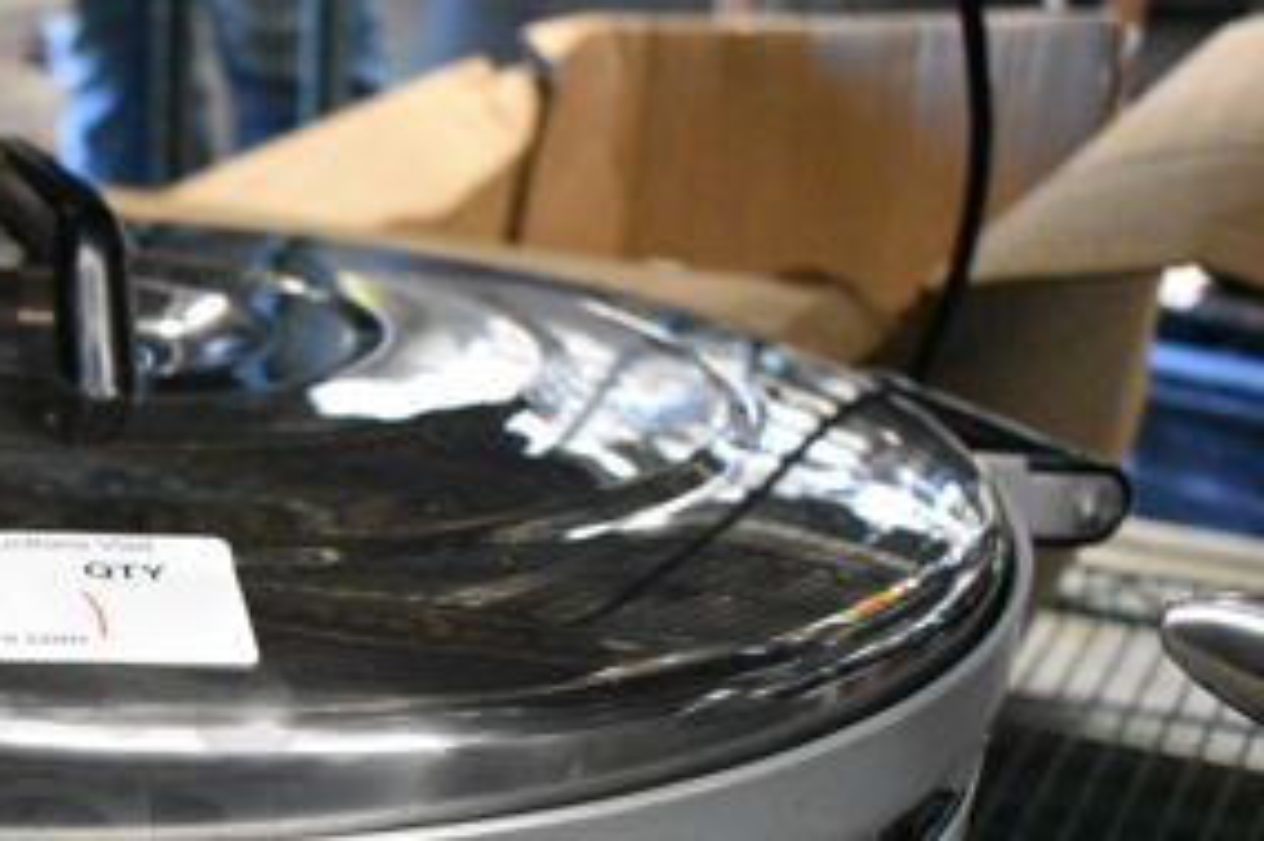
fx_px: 2491
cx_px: -13
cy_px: 894
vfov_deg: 18.5
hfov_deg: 26.8
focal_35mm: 71
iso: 6400
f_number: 4.5
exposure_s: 1/125
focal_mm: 22
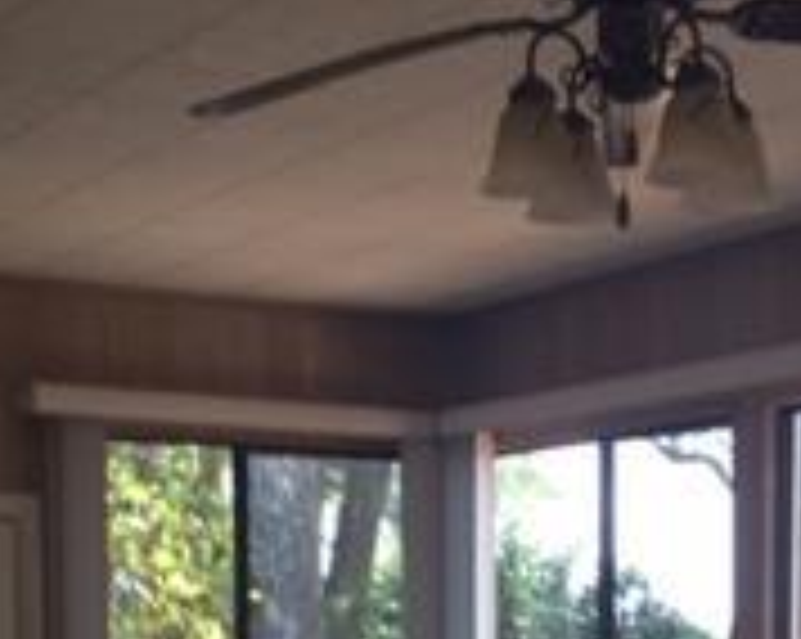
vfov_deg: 14.2
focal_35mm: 102
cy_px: 932
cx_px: 608
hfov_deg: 18.7
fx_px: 2415
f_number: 2.2
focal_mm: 4.15
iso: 40
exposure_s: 1/60
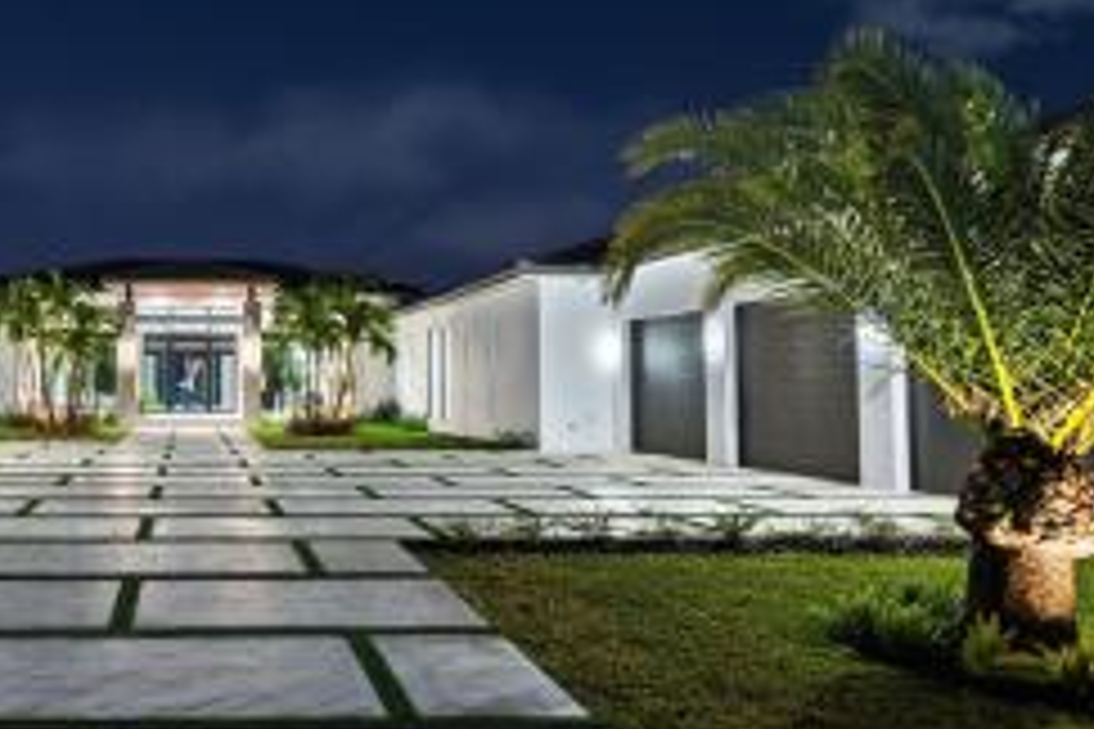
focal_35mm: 26
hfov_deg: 63.4
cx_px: 218
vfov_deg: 49.5
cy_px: 338
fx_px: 790
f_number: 4.5
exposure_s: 1/1.67
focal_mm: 14
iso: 200
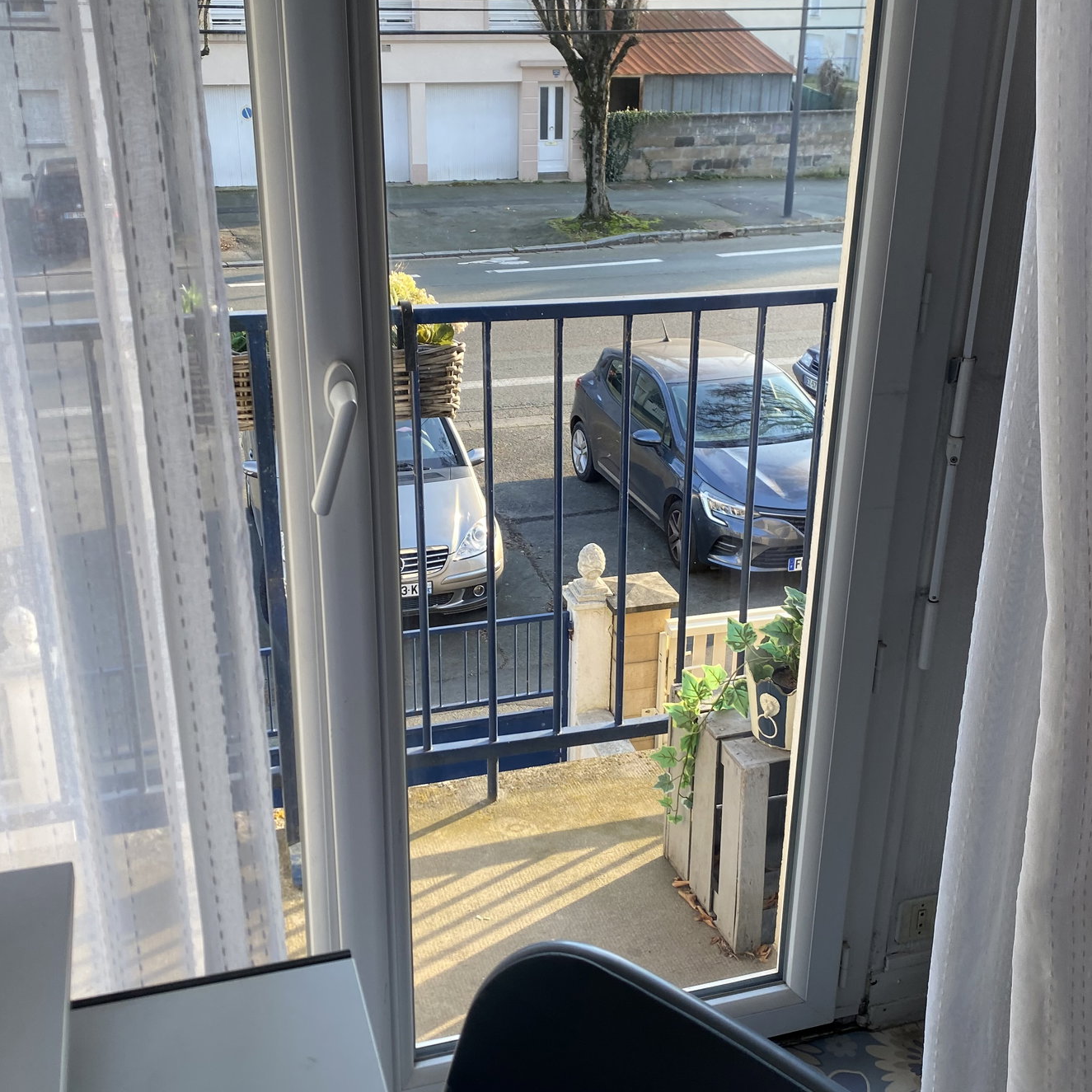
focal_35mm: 37
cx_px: 566
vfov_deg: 44.9
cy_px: 547
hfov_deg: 44.9
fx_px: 1321
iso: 50
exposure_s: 1/122
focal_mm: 4.25
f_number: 1.8
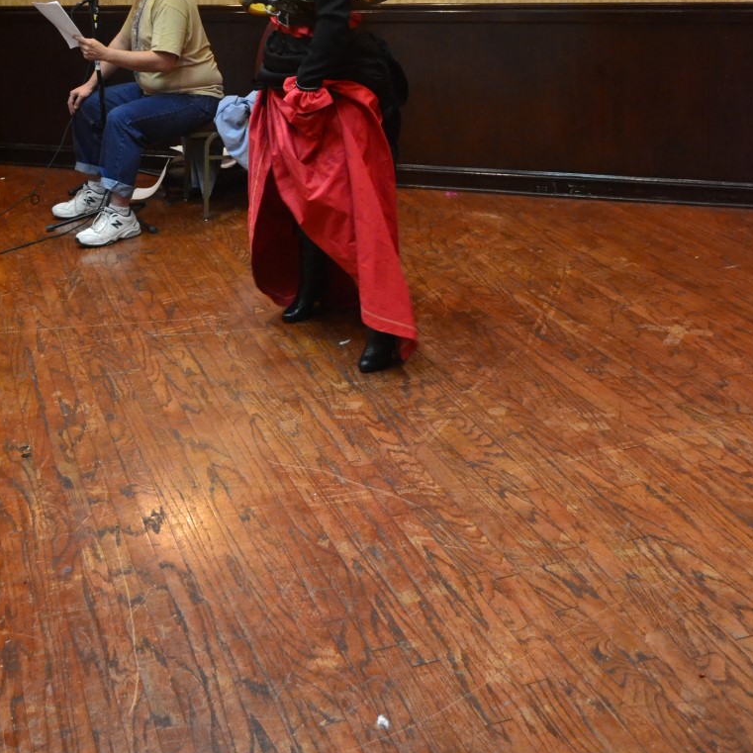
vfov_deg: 31.2
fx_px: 1329
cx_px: 377
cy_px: 208
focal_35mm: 54
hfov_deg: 31.6
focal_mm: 28
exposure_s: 1/25
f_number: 4.5
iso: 3200
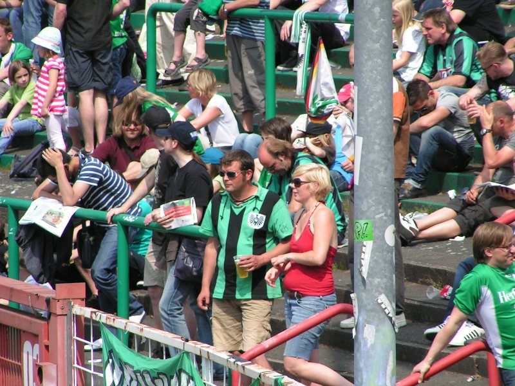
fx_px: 5653
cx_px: 258
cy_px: 193
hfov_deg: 5.2
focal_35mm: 380
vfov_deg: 3.9
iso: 50
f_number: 4.5
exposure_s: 1/640
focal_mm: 58
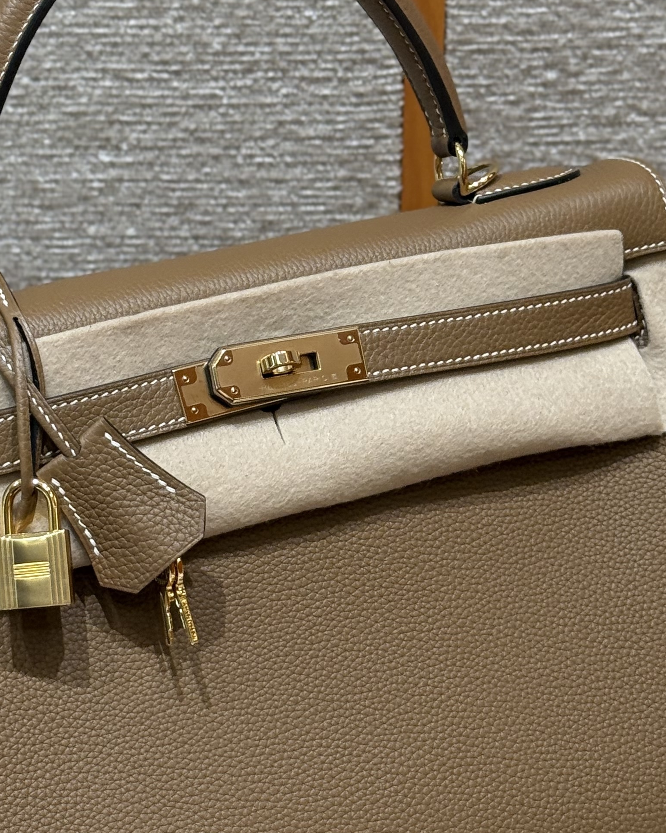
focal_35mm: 98
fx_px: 2415
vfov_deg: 19.6
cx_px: 273
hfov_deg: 15.7
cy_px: 379
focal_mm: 6.76
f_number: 1.78
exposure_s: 1/100
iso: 100
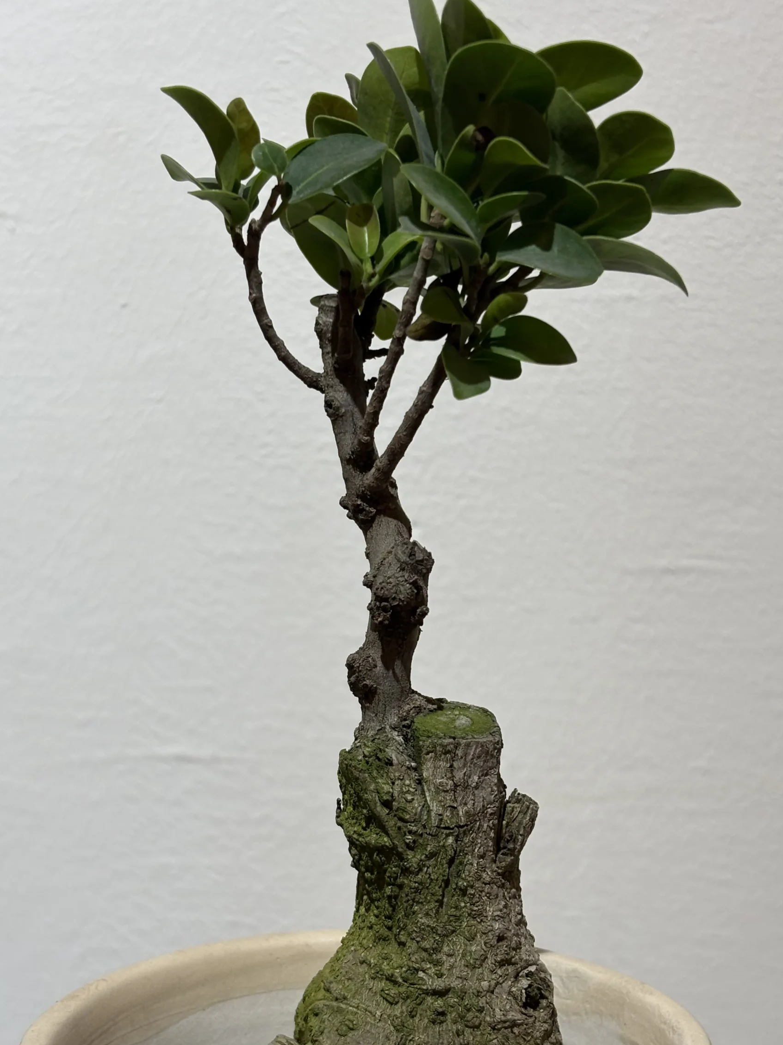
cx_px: 399
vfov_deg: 32.7
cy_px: 556
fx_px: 1779
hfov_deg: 24.8
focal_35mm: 59
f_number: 1.6
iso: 40
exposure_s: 1/100
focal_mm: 5.96
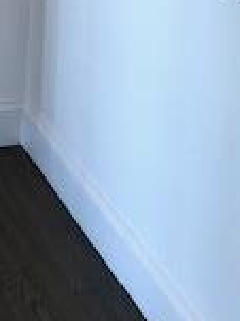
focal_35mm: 119
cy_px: -249
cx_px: -138
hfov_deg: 11.8
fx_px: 1102
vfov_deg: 14.6
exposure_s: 1/120
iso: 64
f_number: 1.8
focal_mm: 3.99
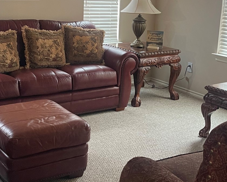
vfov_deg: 25.8
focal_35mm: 59
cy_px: 71
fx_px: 396
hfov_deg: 31.9
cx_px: 99
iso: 400
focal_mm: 5.1
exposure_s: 1/60
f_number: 1.6
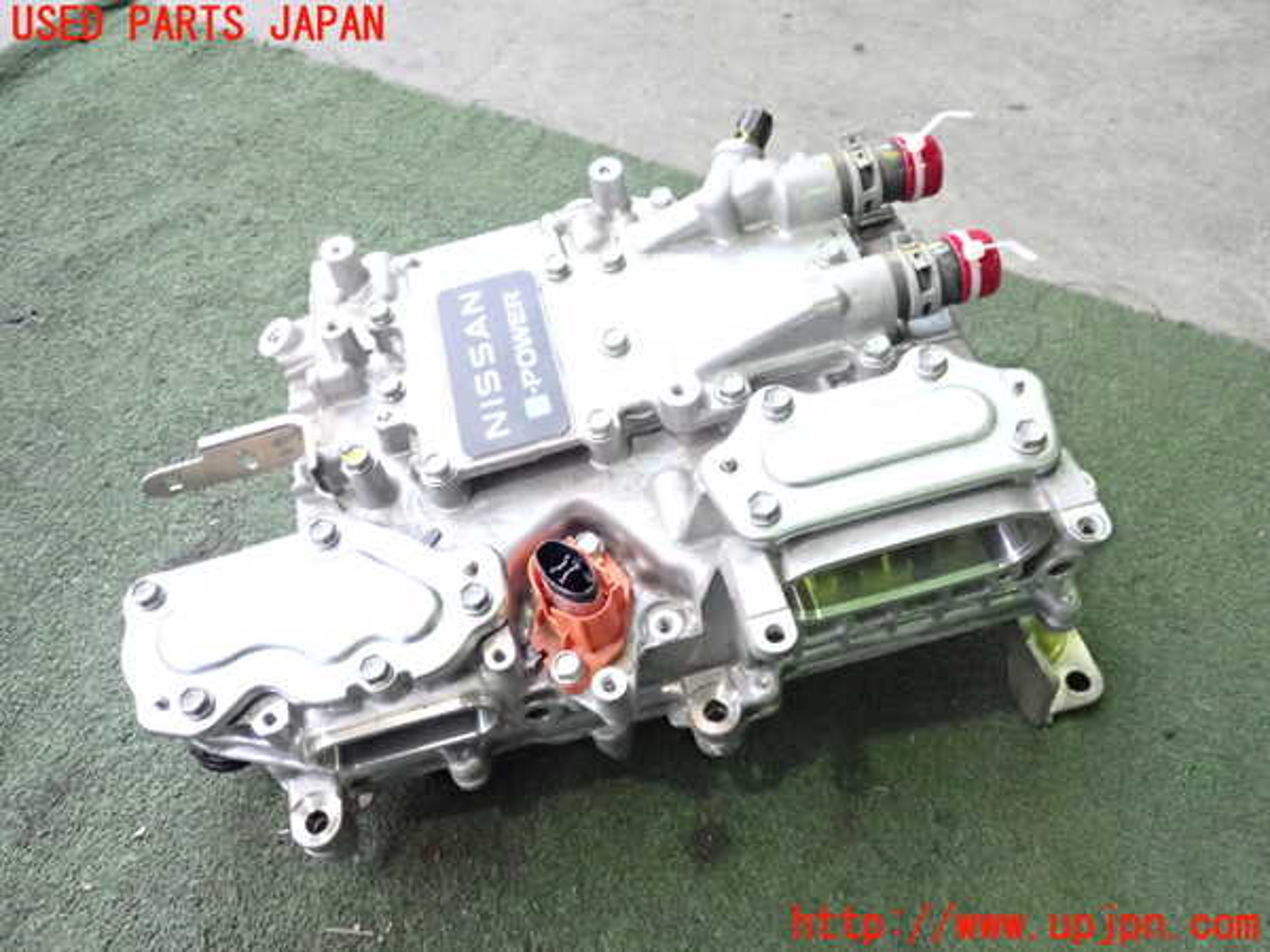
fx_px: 1101
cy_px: 476
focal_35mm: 30
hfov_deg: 60.0
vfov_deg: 46.8
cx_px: 635
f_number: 2.3
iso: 3200
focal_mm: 5.4
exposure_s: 1/1000
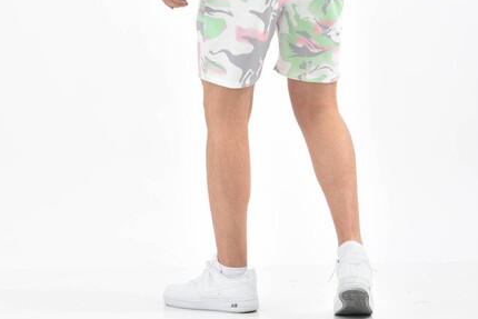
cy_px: -39
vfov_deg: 11.1
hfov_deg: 16.8
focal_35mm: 122
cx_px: 238
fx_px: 1620
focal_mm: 70
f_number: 7.1
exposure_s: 1/160
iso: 100
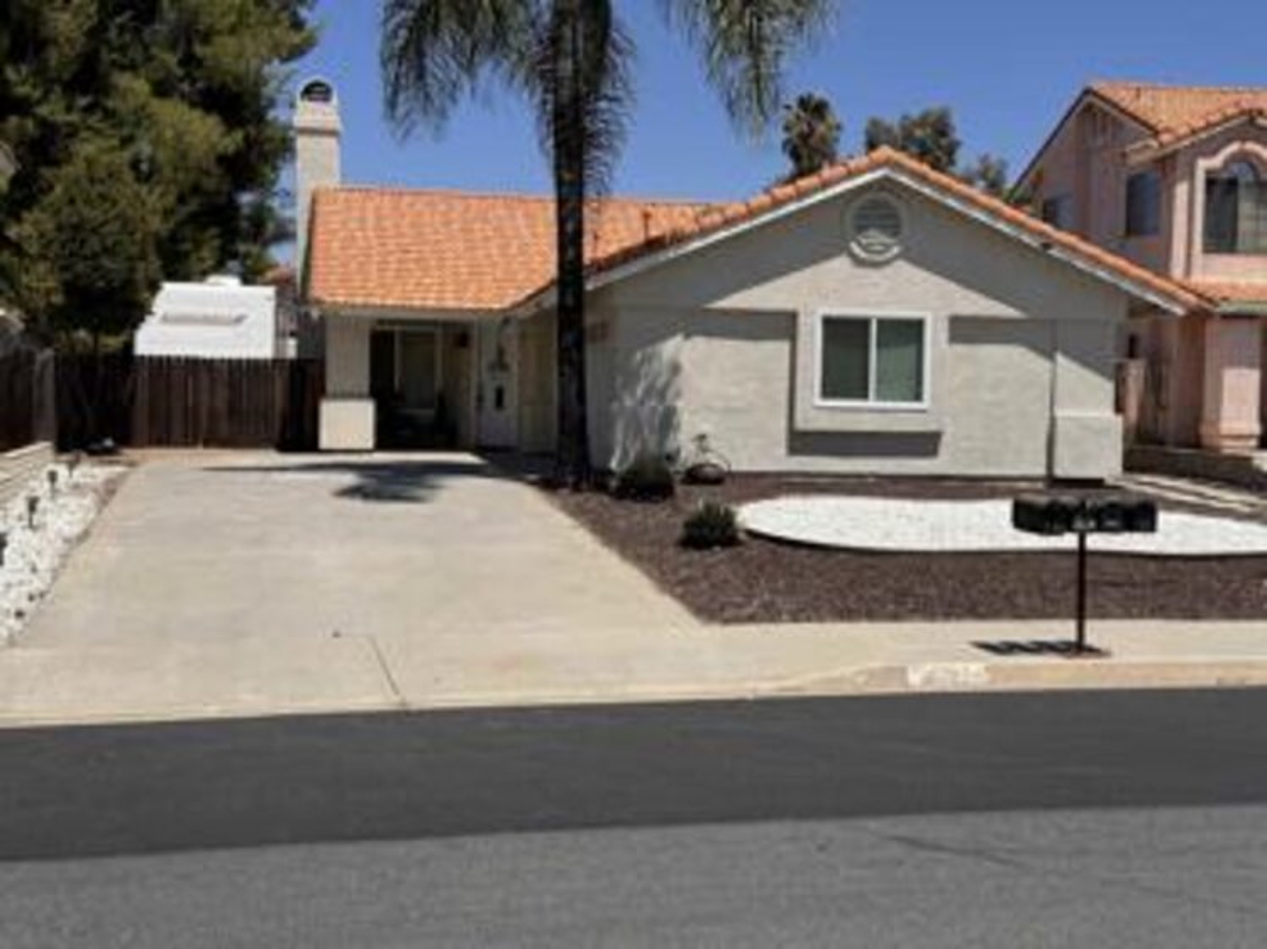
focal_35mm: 48
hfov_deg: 39.7
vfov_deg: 30.2
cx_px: 634
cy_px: 474
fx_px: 1756
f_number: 1.78
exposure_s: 1/6410
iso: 64
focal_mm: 6.76
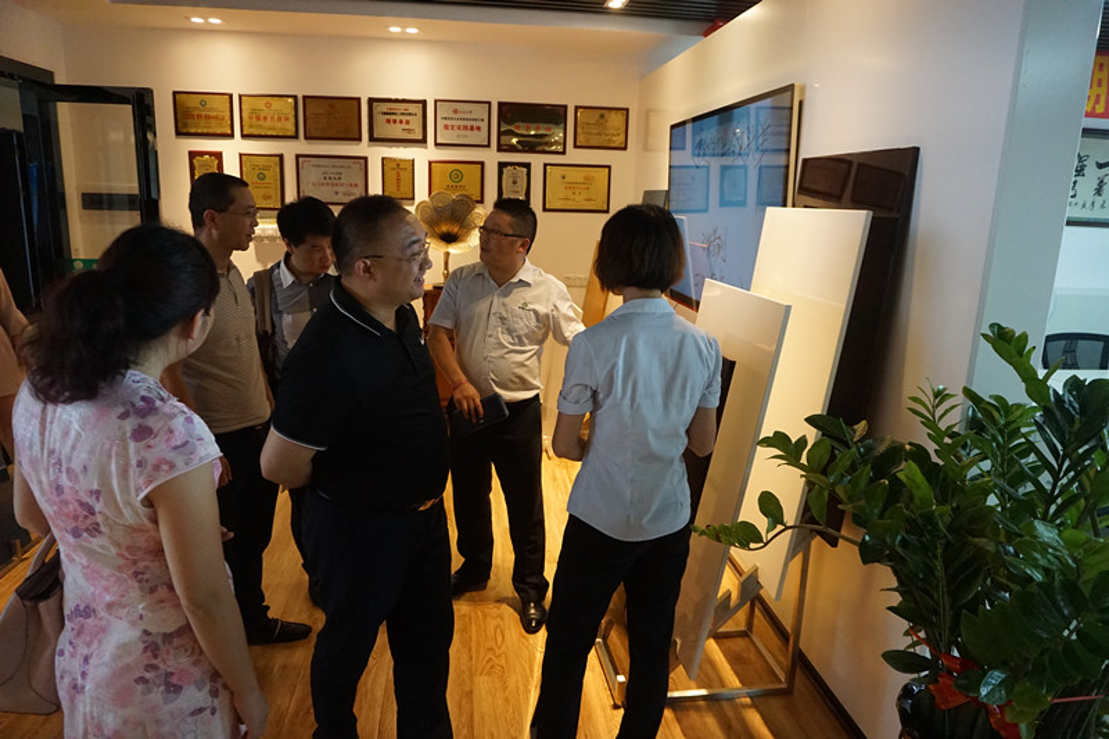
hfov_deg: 73.8
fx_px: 739
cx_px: 554
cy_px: 370
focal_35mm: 24
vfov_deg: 53.1
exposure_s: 1/160
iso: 2500
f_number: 3.5
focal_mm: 16
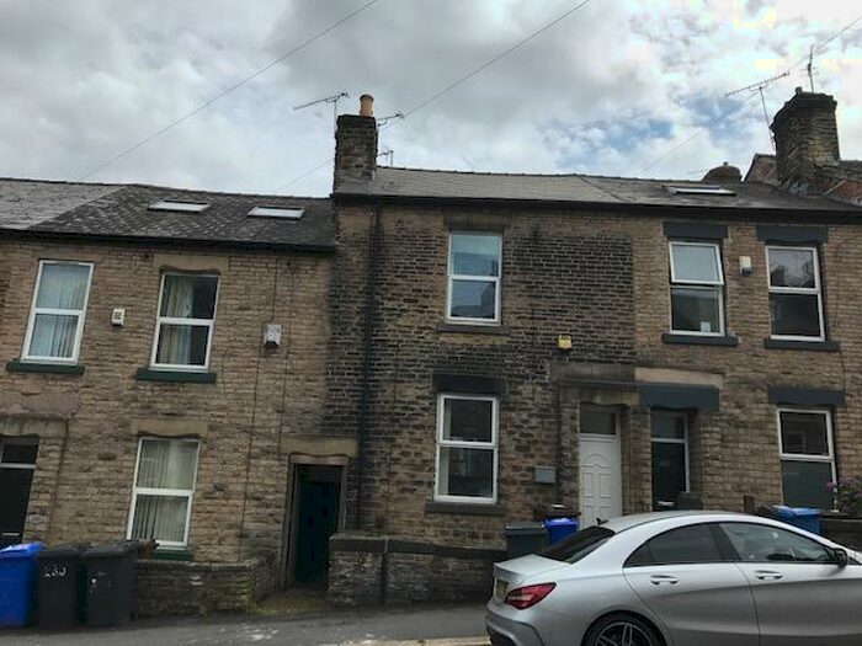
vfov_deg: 49.7
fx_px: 697
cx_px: 431
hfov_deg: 63.4
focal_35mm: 28
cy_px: 323
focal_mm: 3.99
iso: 20
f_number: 1.8
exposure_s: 1/4367
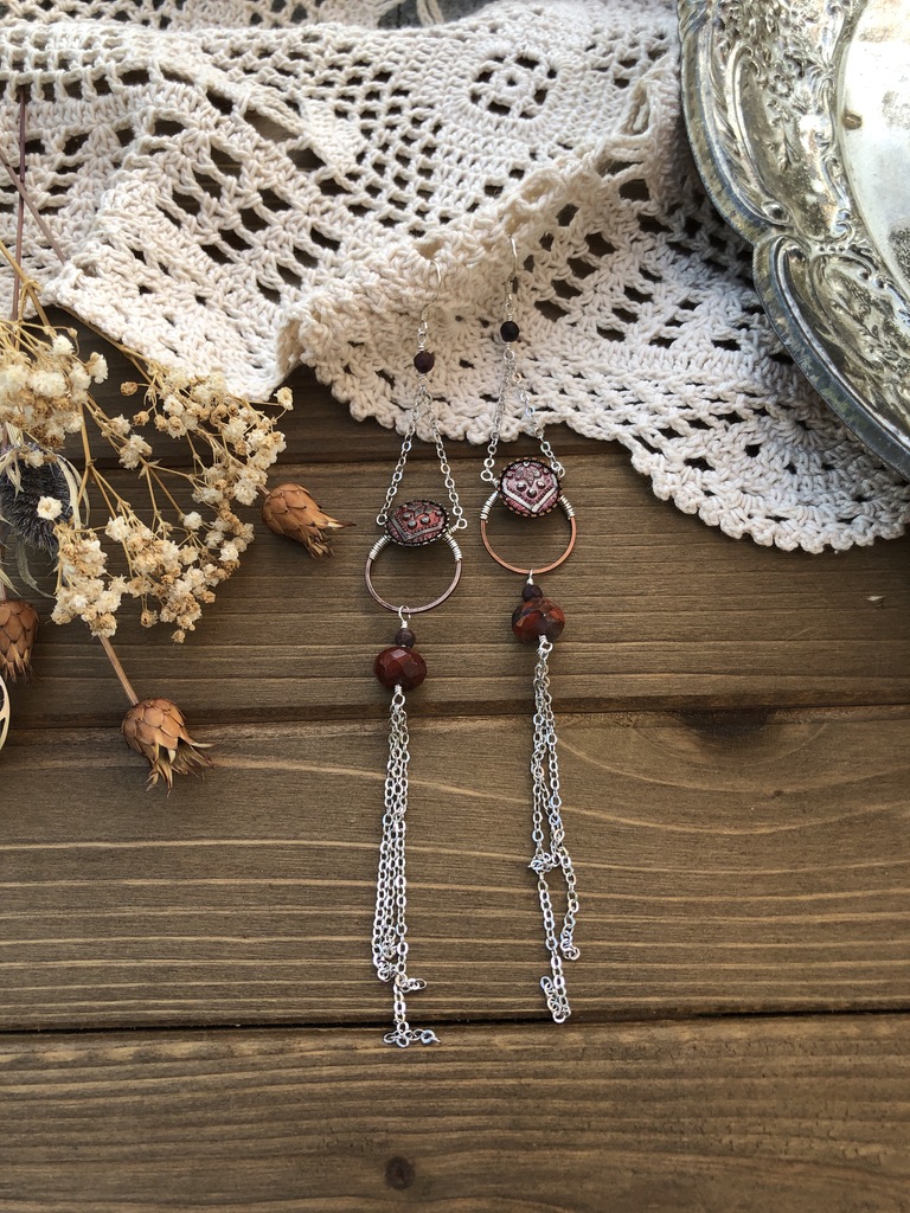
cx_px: 455
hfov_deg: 49.7
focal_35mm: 28
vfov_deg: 63.4
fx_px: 981
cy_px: 606
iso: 20
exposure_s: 1/267
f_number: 1.8
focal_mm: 3.99
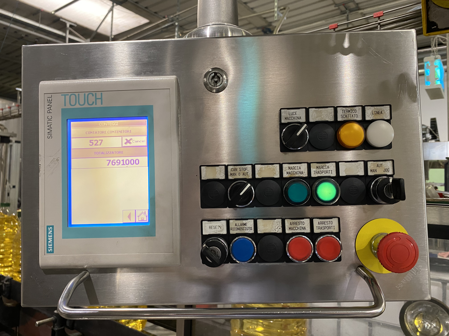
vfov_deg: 53.1
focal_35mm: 26
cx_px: 224
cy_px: 168
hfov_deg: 67.3
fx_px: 337
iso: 160
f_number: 1.8
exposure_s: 1/50
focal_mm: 4.25
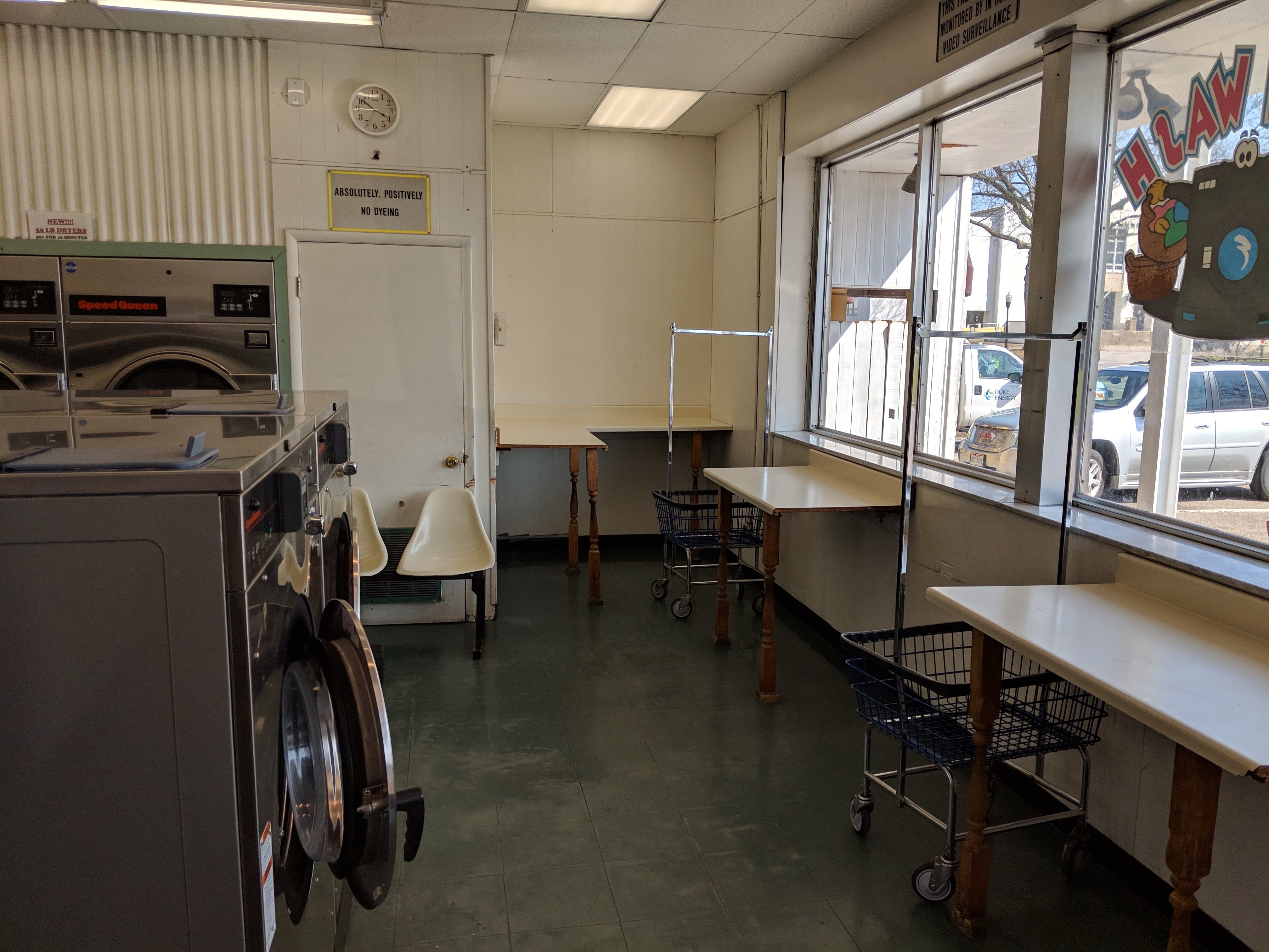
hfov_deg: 65.3
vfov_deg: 51.4
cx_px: 634
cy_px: 476
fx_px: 990
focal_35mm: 27
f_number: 1.8
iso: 51
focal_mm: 4.44
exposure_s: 1/2342
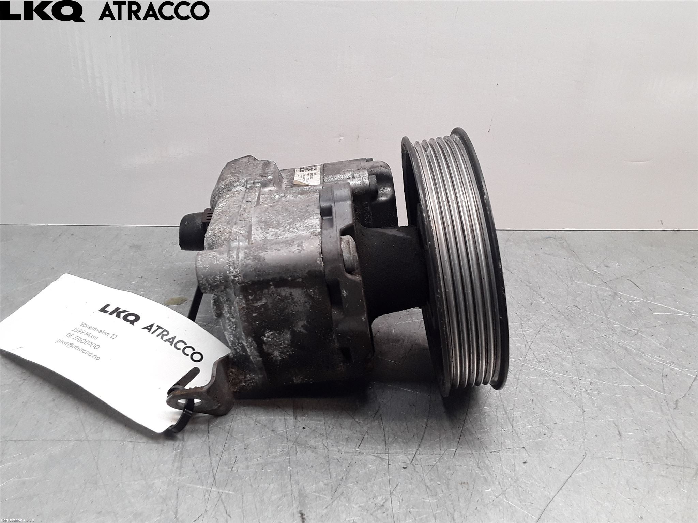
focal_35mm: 28
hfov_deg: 63.4
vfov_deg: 49.7
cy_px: 262
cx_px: 349
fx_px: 565
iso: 40
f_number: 1.9
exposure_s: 1/50
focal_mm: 2.91
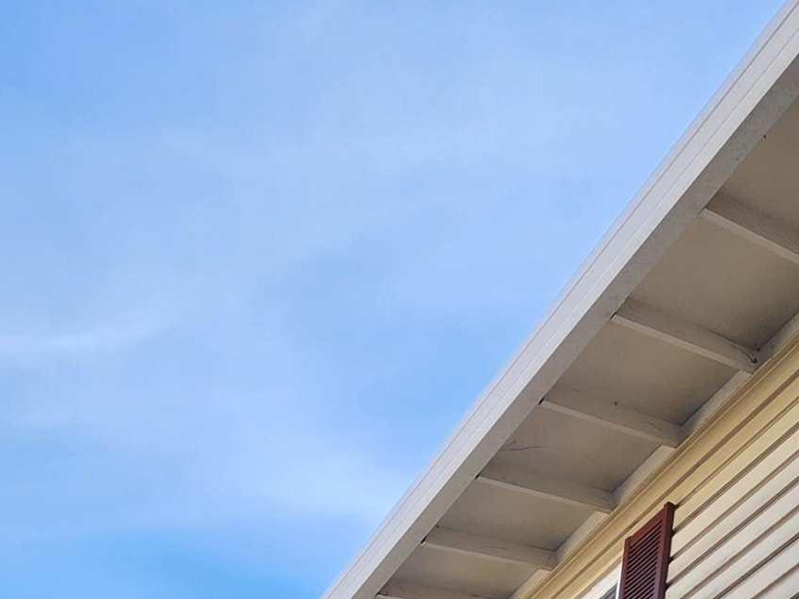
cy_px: 1067
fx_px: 1085
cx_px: 1234
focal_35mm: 47
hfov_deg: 26.8
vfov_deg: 21.2
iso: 40
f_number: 1.9
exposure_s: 1/528
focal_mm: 2.2
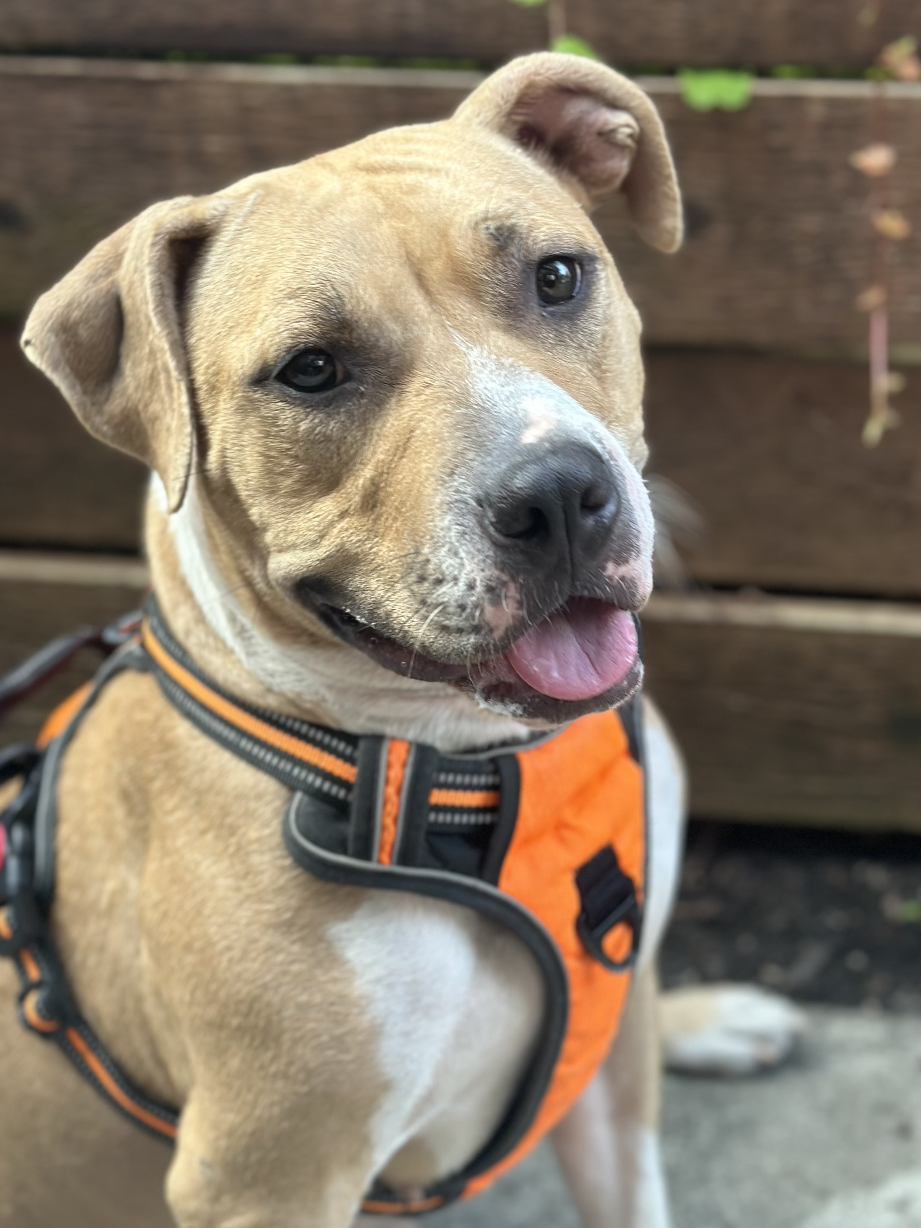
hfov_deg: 22.9
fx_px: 2270
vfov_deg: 30.3
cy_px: 601
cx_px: 510
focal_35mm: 64
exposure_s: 1/86
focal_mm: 6.86
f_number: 1.78
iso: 125
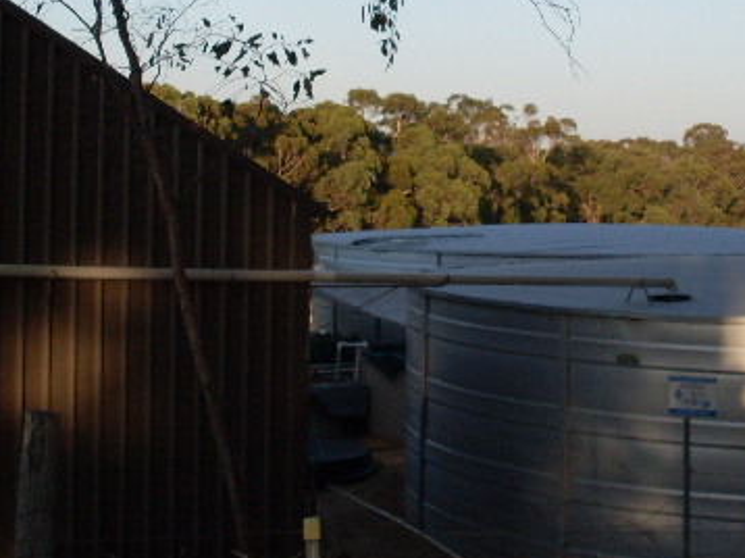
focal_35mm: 85
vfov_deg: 17.2
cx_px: 531
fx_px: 1828
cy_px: 131
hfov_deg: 22.9
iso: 80
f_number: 8.4
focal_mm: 6.3
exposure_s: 1/125
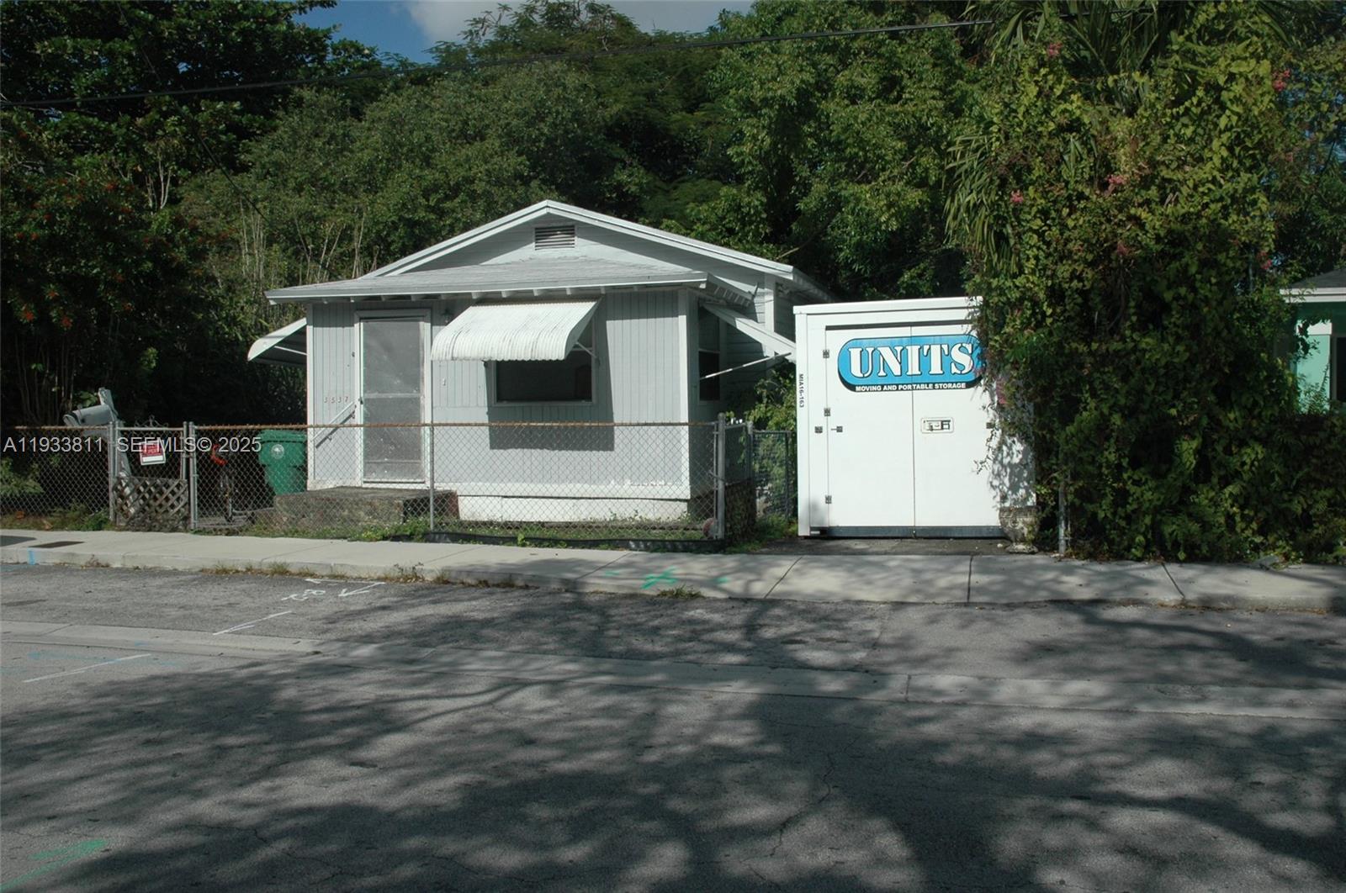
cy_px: 446
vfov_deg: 47.8
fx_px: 1008
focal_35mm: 27
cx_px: 673
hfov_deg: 67.5
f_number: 13
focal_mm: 18
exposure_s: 1/640
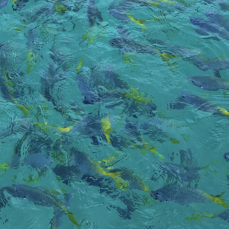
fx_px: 629
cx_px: 91
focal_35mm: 84
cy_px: 44
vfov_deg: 20.4
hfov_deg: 20.6
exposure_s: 1/794
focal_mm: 6.76
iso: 64
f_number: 1.78
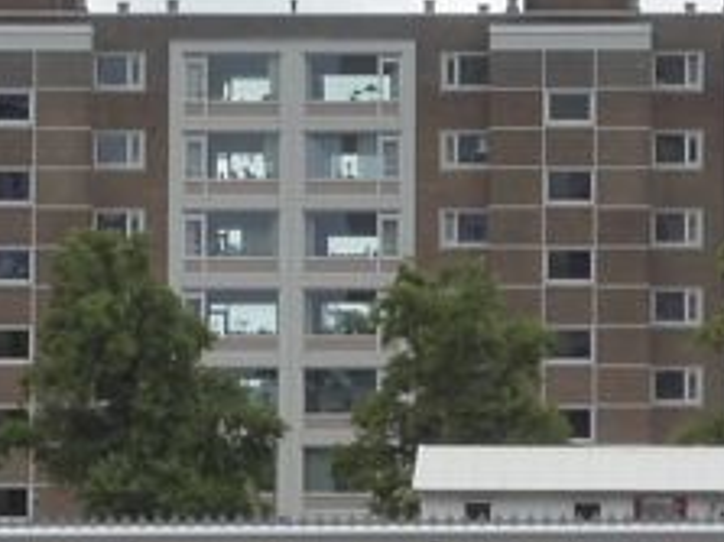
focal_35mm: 322
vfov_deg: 4.6
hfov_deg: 6.2
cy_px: 175
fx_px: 6731
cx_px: 506
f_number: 6.3
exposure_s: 1/250
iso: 100
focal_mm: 12.5
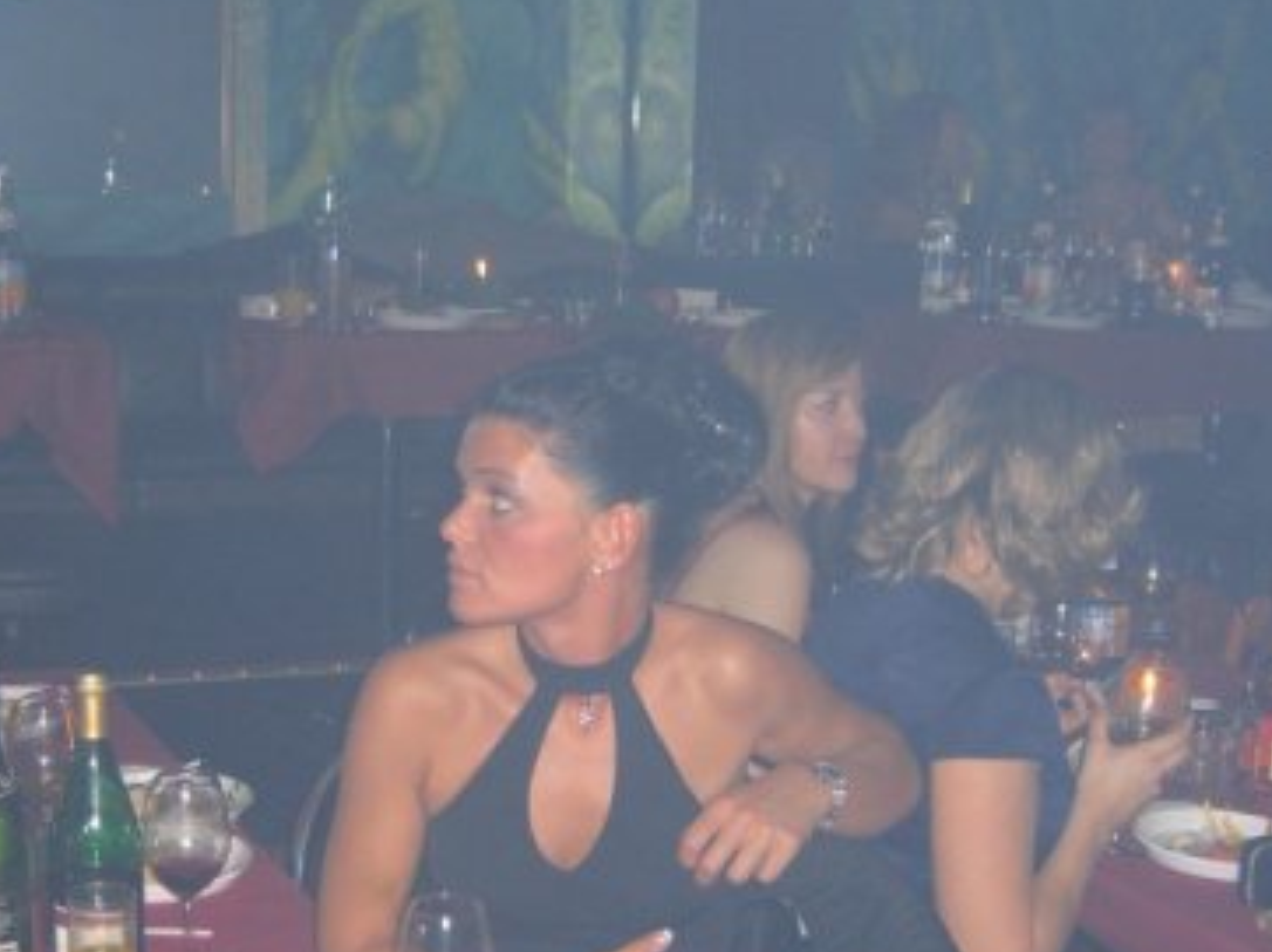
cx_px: 538
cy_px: 657
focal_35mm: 63
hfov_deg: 30.7
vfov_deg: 23.1
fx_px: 2313
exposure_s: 1/60
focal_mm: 7.9
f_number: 2.8
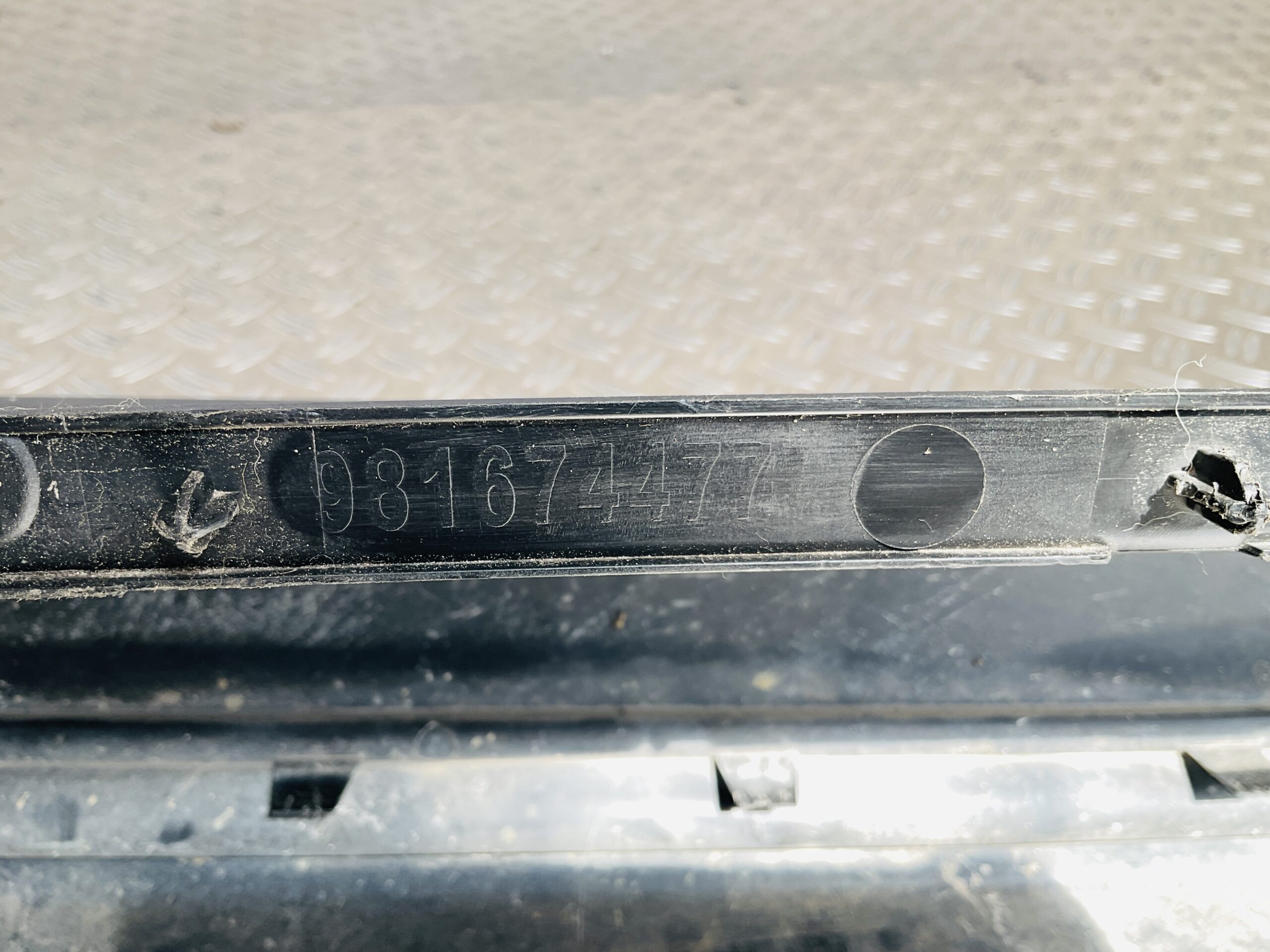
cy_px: 476
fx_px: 1064
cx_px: 635
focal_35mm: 29
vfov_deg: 48.2
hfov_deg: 61.7
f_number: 1.8
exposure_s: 1/184
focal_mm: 3
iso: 16
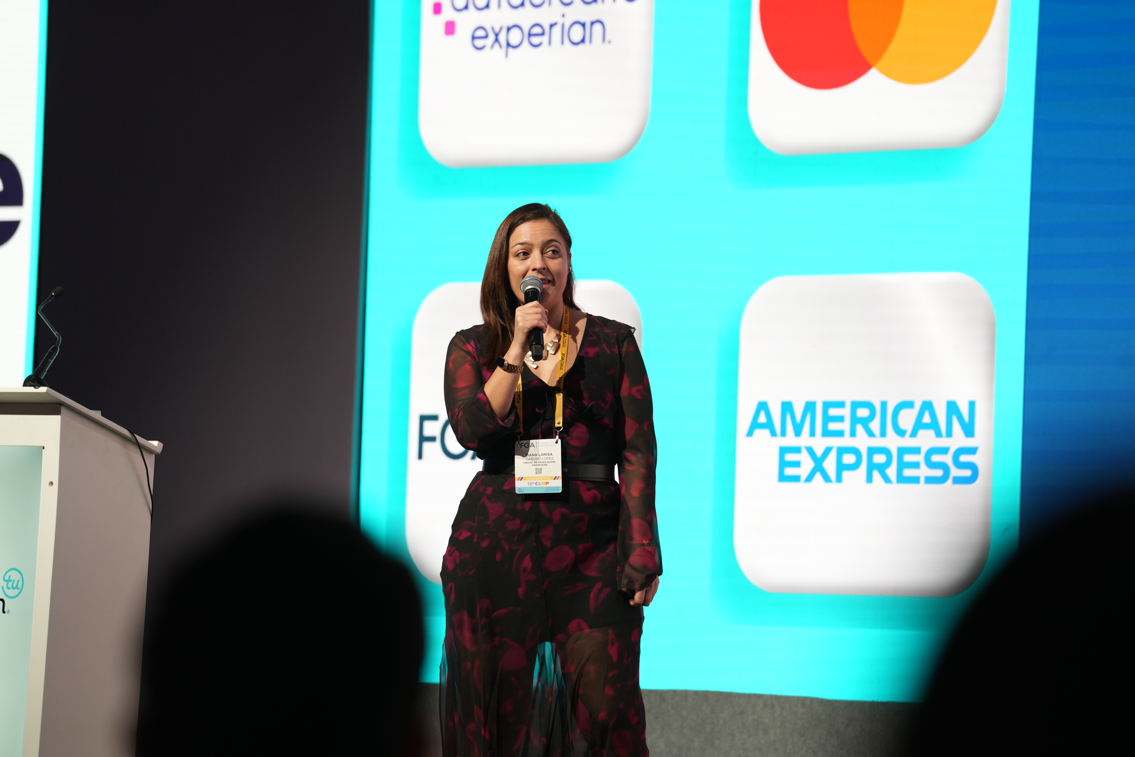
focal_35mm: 200
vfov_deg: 6.9
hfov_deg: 10.3
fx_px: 6305
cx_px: 568
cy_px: 378
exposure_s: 1/125
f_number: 4.5
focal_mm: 200
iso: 1000
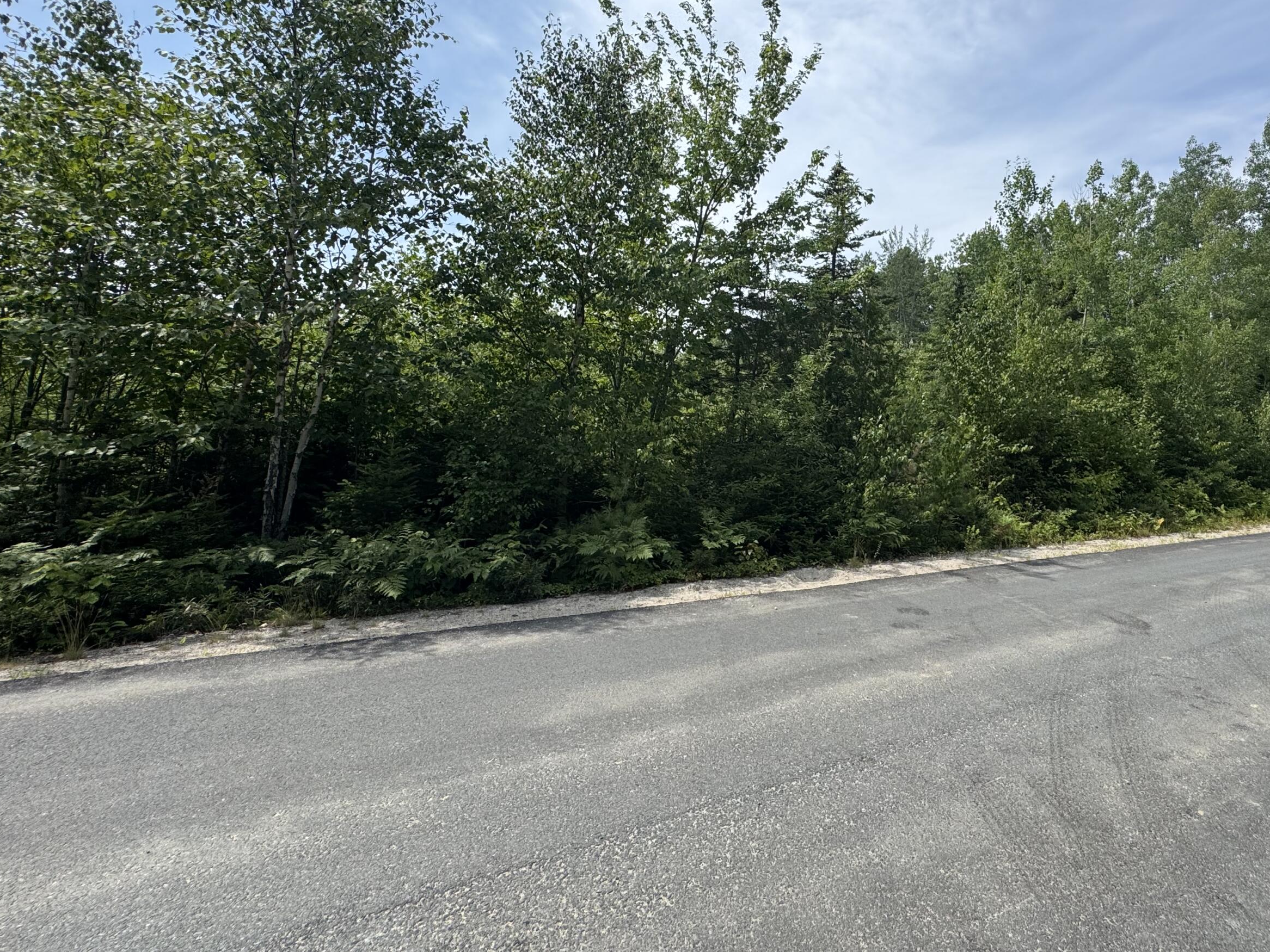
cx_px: 808
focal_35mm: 18
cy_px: 341
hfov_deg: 85.7
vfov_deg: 70.1
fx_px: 660
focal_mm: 2.22
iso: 40
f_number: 2.2
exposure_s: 1/1449
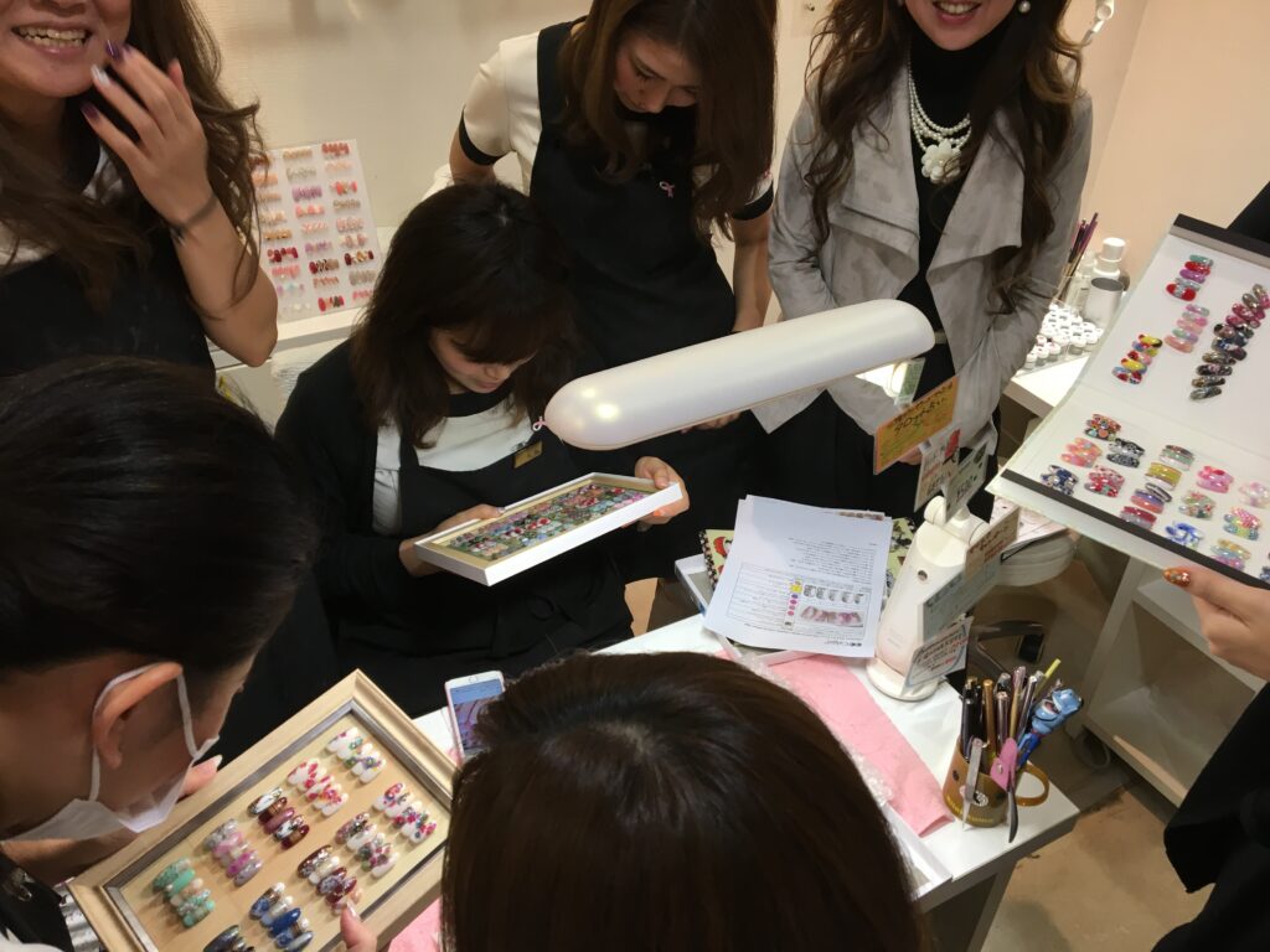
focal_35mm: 29
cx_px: 635
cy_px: 476
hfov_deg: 61.7
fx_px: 1064
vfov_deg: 48.2
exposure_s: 1/30
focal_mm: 4.15
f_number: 2.2
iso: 50
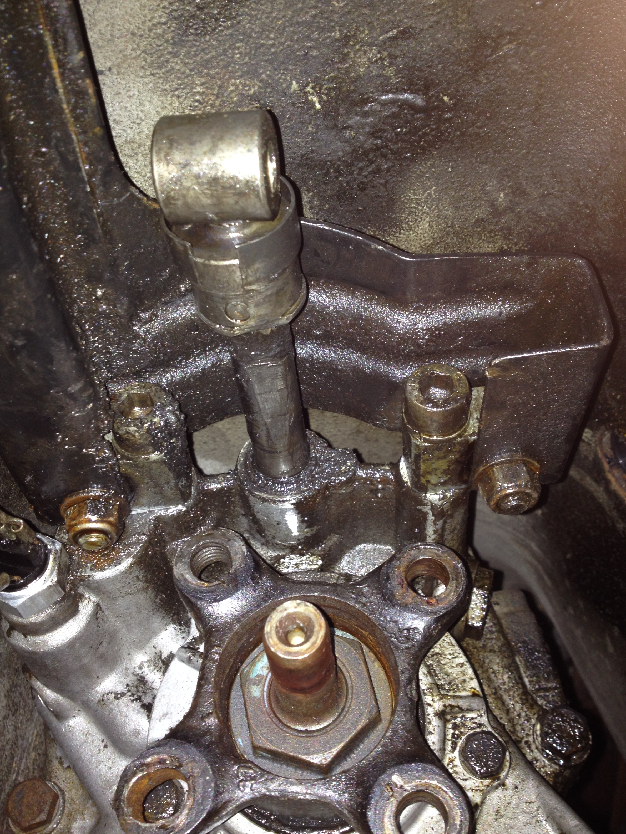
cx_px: 313
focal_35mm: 36
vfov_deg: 51.4
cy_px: 414
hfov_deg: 39.7
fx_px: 868
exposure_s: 1/16
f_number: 2.4
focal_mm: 4.28
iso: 64
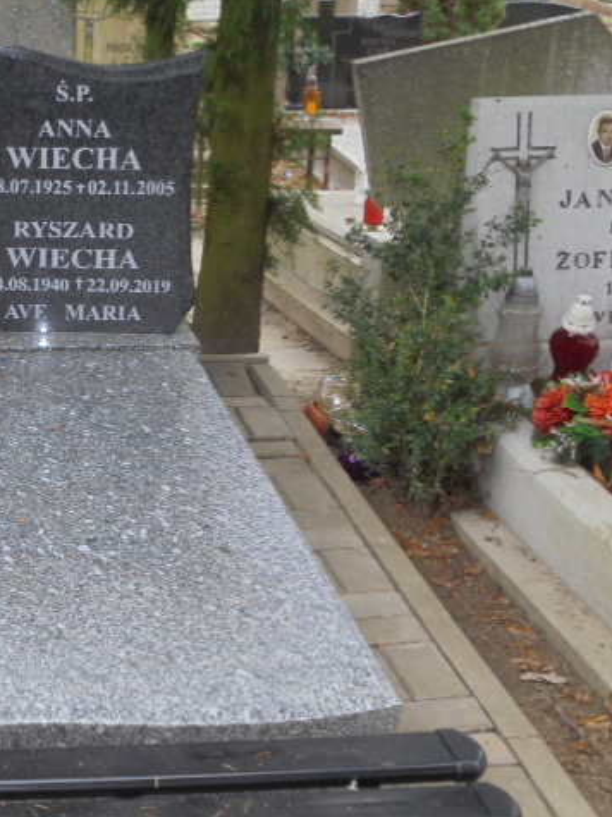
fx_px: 1557
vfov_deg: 29.4
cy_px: 408
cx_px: 65
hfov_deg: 21.8
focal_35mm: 66
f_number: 4.8
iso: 100
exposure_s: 1/30
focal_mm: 8.9
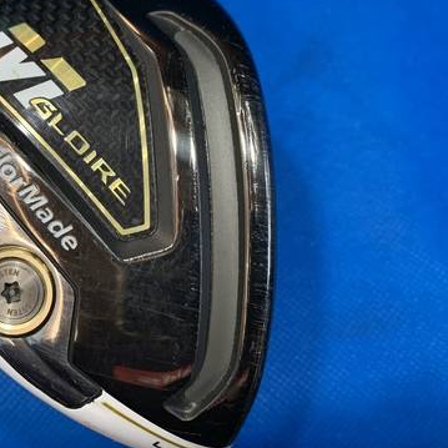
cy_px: 191
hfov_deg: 39.4
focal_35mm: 41
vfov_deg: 40.8
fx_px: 600
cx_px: 91
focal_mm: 4.25
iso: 80
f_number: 1.8
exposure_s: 1/60
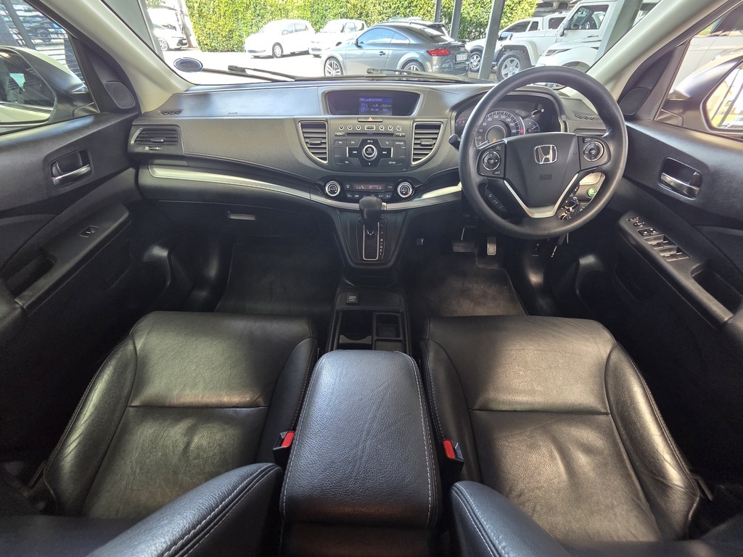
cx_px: 372
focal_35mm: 13
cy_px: 278
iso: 320
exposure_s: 1/50
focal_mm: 2.2
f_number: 2.2
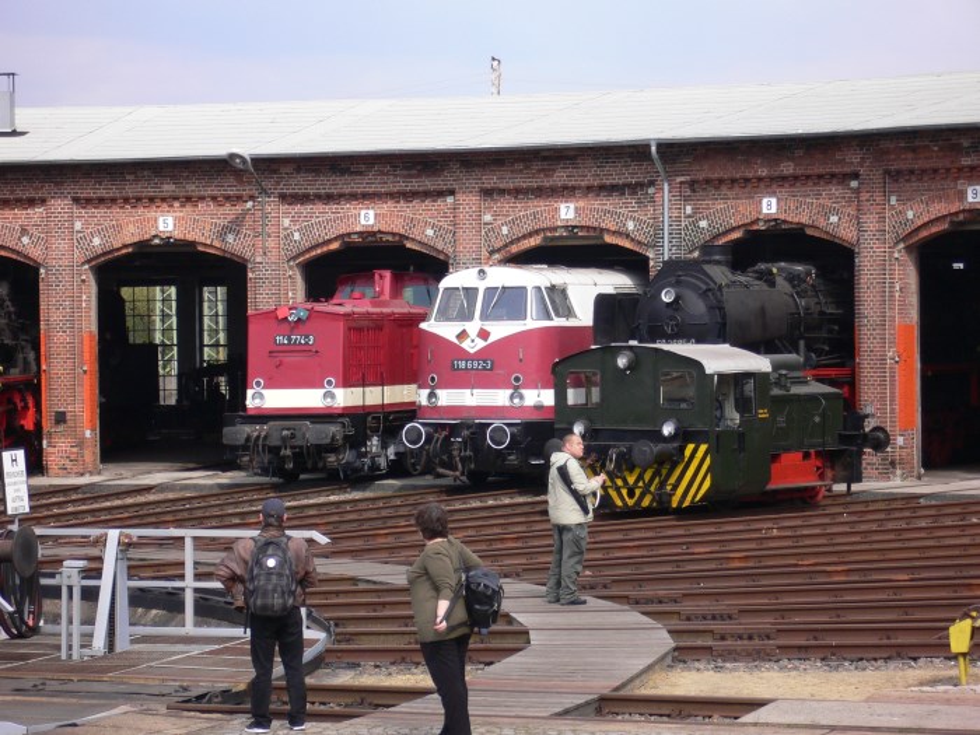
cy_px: 368
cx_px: 490
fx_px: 2973
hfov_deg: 18.7
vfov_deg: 14.1
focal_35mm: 105
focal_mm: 17.4
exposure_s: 1/250
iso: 100
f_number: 5
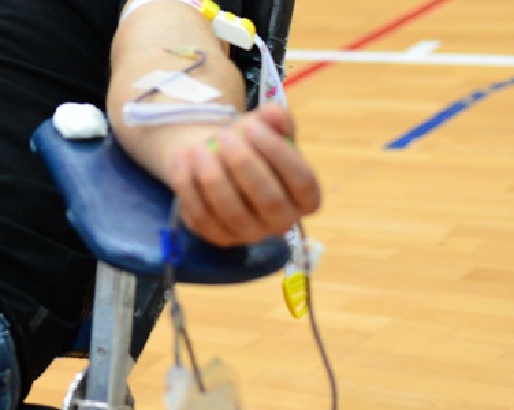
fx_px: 1945
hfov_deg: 14.3
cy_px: 10
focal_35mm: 128
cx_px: -183
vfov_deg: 11.9
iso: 1000
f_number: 2.8
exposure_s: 1/200
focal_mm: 50
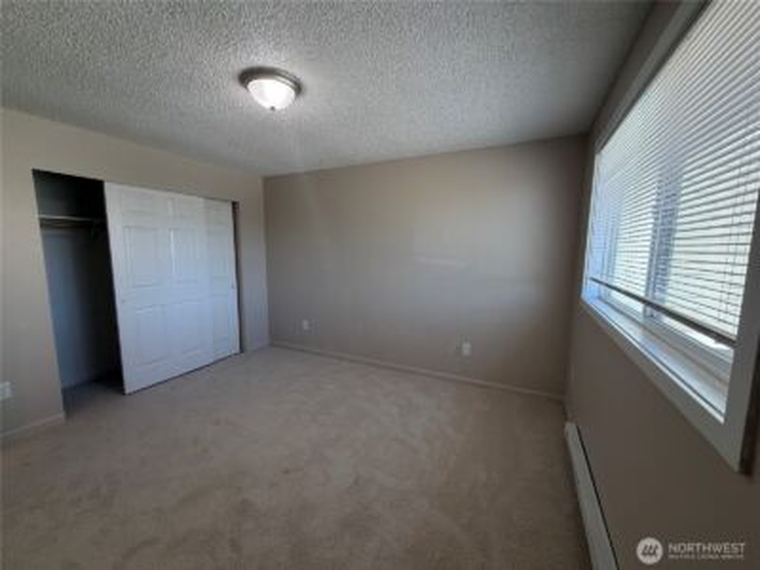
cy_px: 285
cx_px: 380
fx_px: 307
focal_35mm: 14
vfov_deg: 85.7
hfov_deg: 102.1
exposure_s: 1/120
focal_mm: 2.22
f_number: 2.2
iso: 160
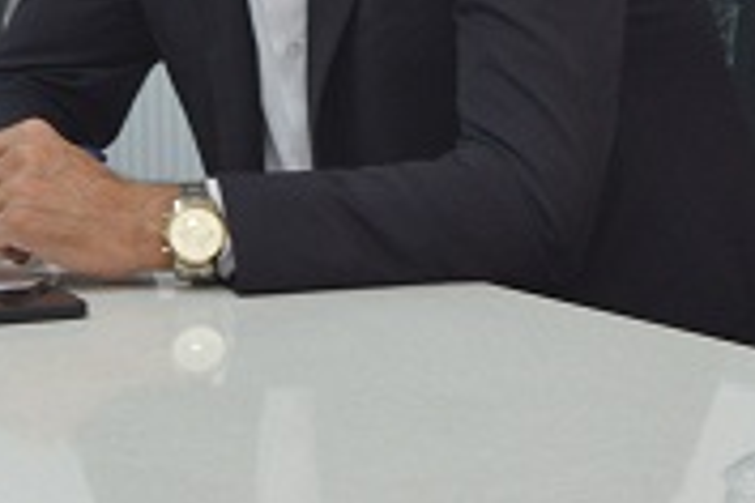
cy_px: -243
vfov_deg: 4.9
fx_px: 5865
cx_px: 435
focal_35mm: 280
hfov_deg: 7.4
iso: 900
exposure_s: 1/60
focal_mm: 55
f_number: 5.6
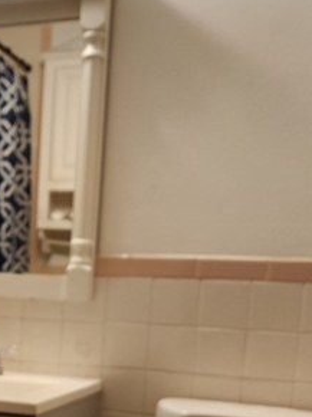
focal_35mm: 61
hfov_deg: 23.1
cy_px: 387
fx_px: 734
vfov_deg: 30.1
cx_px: 4
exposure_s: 1/120
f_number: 1.8
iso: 160
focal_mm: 6.4
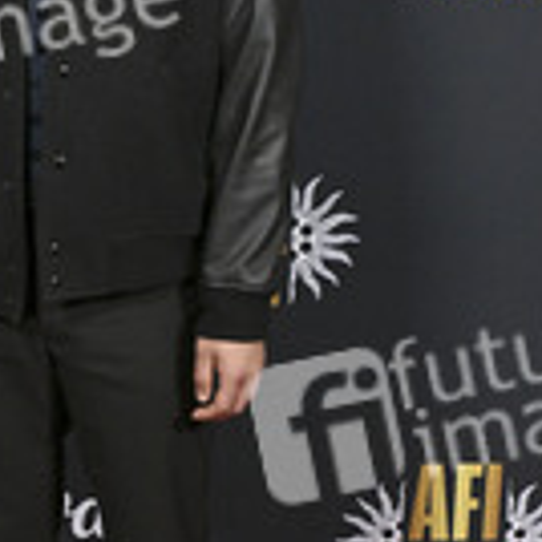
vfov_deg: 19.5
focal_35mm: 89
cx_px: 89
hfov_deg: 19.3
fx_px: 1577
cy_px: 206
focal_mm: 35
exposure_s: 1/320
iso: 2500
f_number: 6.3
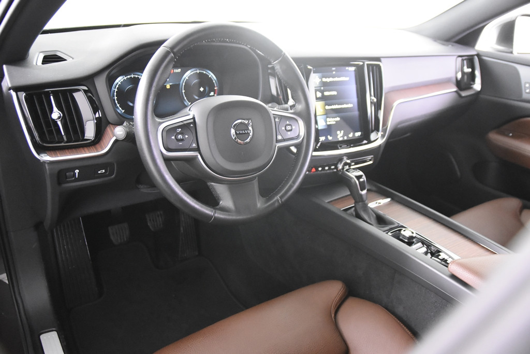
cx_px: 265
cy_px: 177
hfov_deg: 61.9
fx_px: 442
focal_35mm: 30
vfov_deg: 43.6
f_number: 2.8
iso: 6400
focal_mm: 20
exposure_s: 1/30
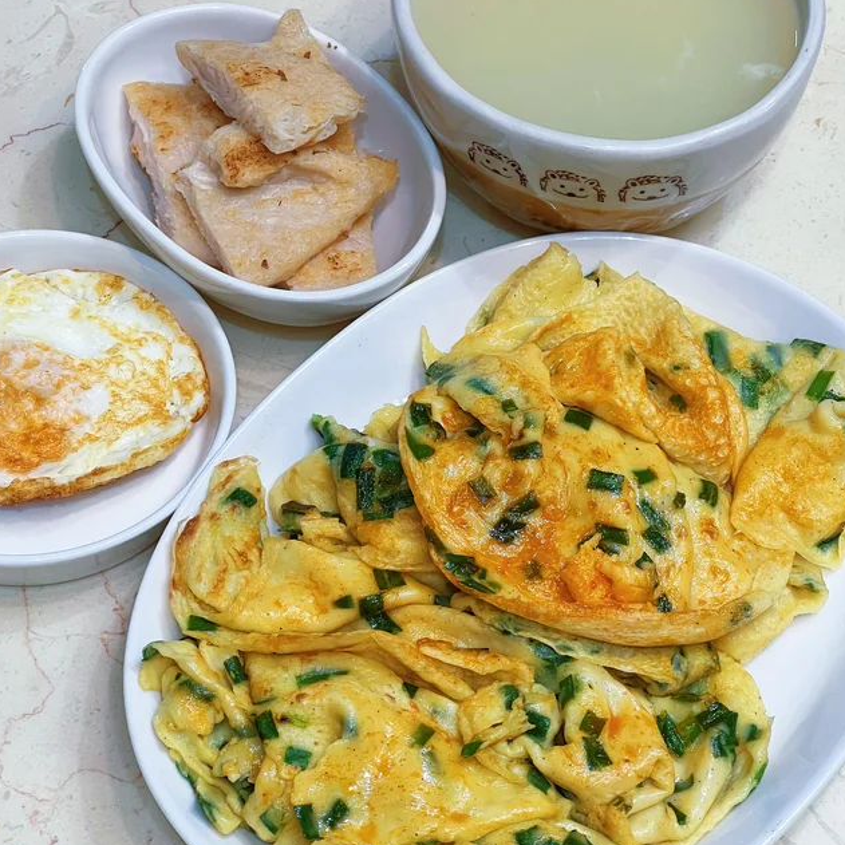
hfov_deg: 18.9
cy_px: 427
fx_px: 2541
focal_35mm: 92
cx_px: 422
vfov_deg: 18.9
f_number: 2.8
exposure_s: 1/50
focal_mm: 9
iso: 200
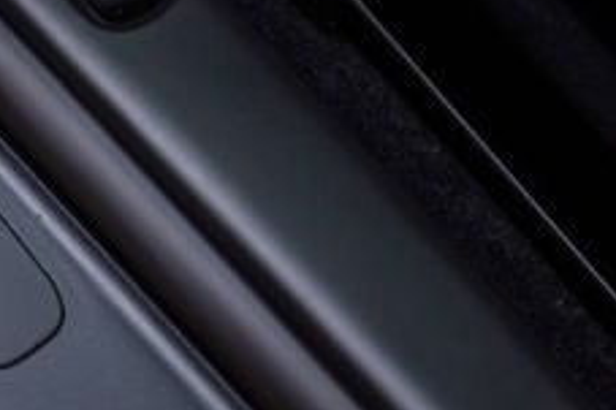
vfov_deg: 5.8
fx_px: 4052
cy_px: 109
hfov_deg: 8.6
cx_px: -138
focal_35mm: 237
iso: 400
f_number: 2.8
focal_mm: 70
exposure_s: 1/1000
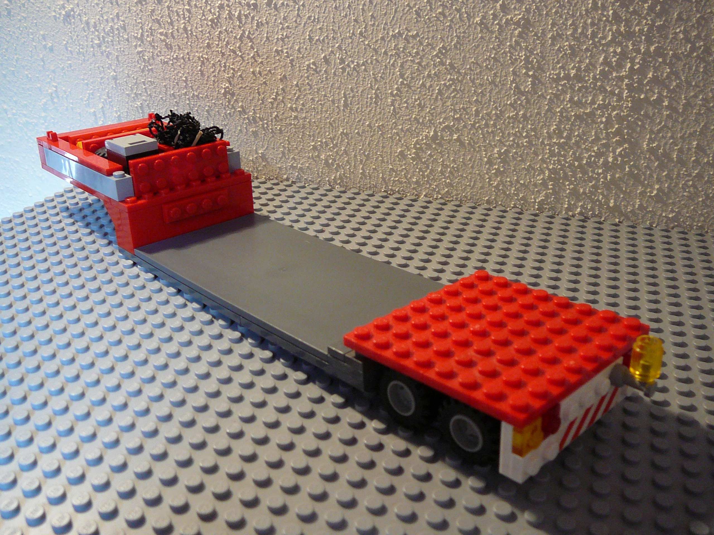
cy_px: 268
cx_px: 357
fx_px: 722
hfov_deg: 52.6
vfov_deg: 40.7
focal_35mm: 35
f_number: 2.8
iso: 200
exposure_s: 1/30
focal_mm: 5.2
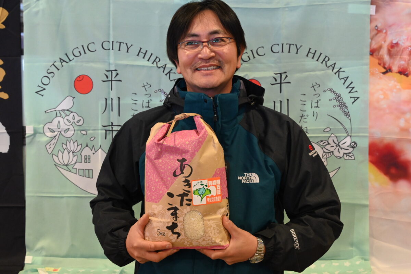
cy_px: 137
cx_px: 206
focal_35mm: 52
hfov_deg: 38.2
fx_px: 594
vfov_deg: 26.0
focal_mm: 52
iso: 8000
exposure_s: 1/100
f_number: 7.1
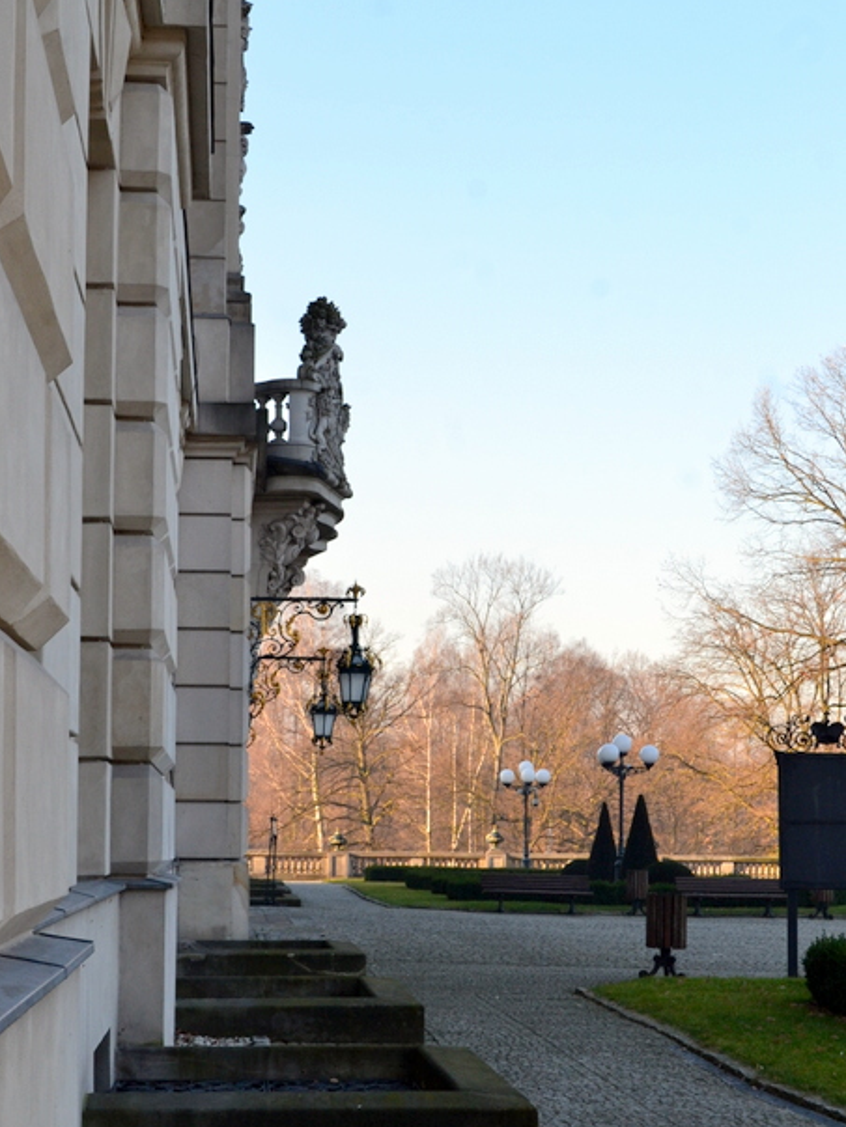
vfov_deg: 29.7
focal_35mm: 65
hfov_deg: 22.6
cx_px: 349
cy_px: 677
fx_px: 2118
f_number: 10
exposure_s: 1/160
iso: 400
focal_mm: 34
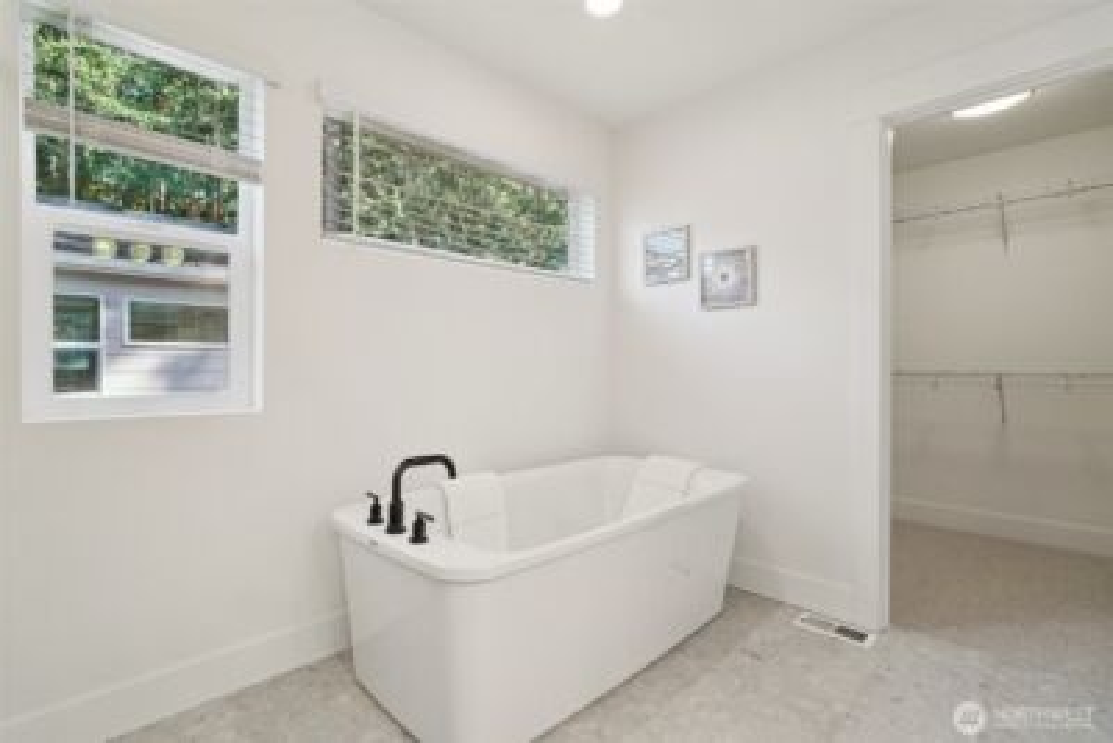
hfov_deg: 96.7
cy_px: 372
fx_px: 495
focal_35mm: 16
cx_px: 556
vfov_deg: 73.8
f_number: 8
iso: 1600
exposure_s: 1/125
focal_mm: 16
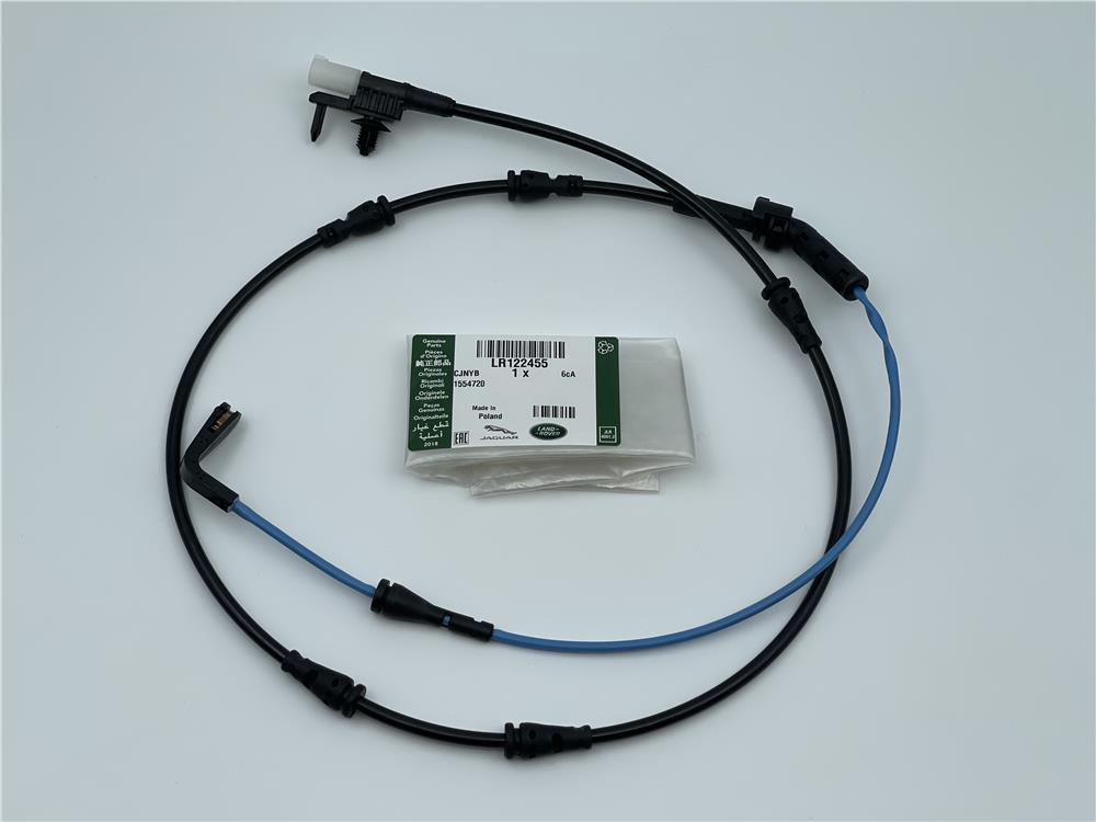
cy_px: 411
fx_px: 2026
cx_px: 548
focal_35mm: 64
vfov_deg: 22.9
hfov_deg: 30.3
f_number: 2.2
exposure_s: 1/254
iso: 20
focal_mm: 7.5
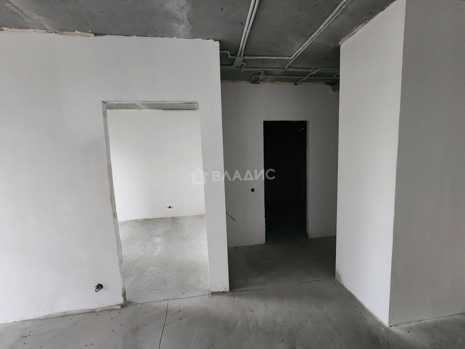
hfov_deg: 106.2
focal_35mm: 13
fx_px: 175
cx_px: 232
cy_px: 174
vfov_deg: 89.9
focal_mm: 2.2
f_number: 2.2
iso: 800
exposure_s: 1/33.3
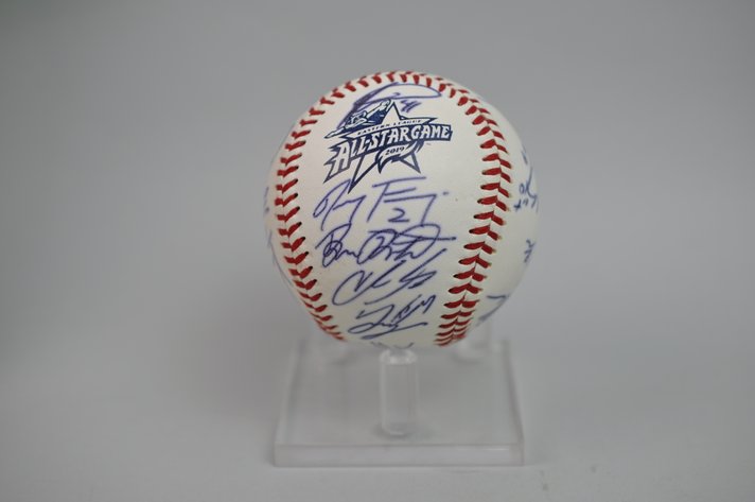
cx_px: 378
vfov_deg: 22.6
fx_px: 1257
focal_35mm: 60
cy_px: 251
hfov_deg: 33.4
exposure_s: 1/60
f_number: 4
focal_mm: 40
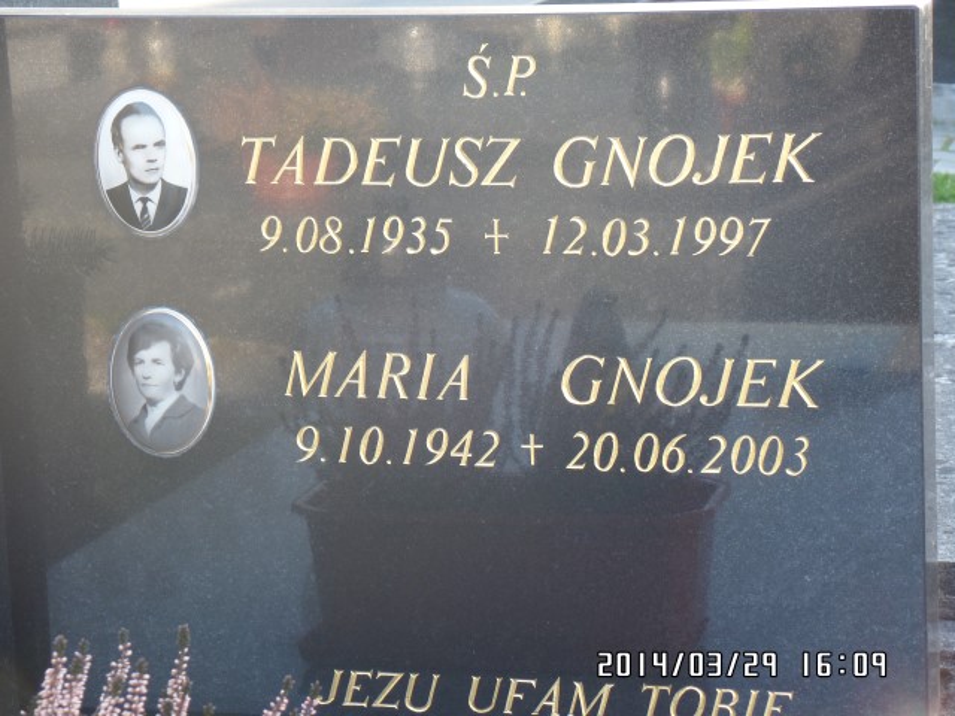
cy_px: 358
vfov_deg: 13.0
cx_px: 478
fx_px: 3145
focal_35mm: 114
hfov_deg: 17.3
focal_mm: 20.3
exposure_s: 1/60
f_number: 4
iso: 100
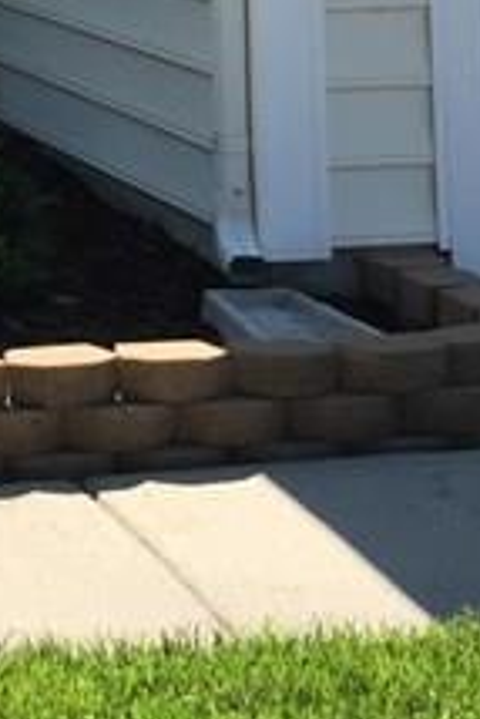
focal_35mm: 144
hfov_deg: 9.2
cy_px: -276
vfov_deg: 13.6
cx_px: -346
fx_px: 2875
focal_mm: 4.15
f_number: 2.2
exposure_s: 1/1199
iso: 32
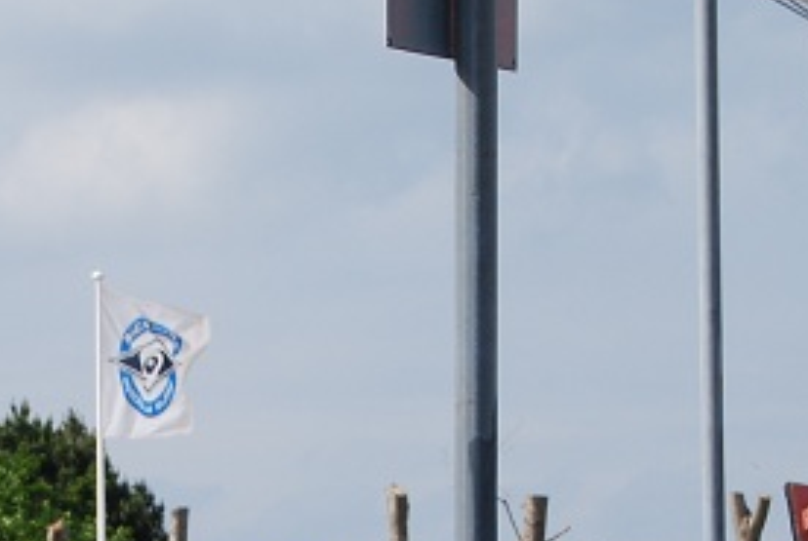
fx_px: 6876
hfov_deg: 6.7
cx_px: -23
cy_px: 832
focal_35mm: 306
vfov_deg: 4.5
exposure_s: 1/250
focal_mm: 55
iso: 100
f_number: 8
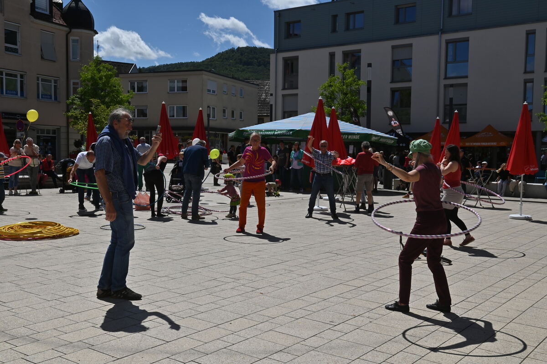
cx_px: 274
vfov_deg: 35.0
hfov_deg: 50.7
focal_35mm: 38
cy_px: 182
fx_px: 577
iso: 500
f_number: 22
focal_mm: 38
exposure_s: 1/320
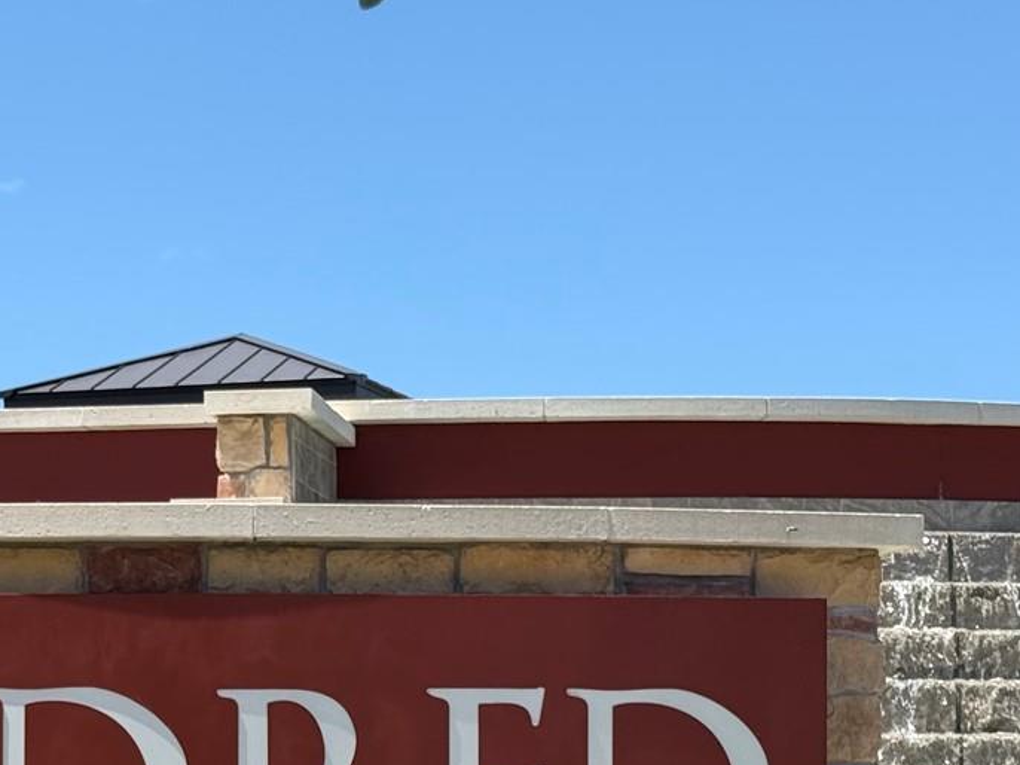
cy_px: 771
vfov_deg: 13.0
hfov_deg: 17.5
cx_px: 297
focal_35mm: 112
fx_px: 3299
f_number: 1.78
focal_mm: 6.76
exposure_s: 1/3096
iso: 80
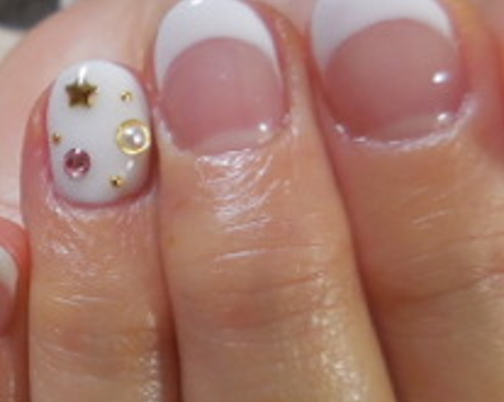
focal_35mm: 59
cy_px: 242
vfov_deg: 25.7
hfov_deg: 28.2
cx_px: -93
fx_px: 879
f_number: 3.3
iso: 180
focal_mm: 4.5
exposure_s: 1/30
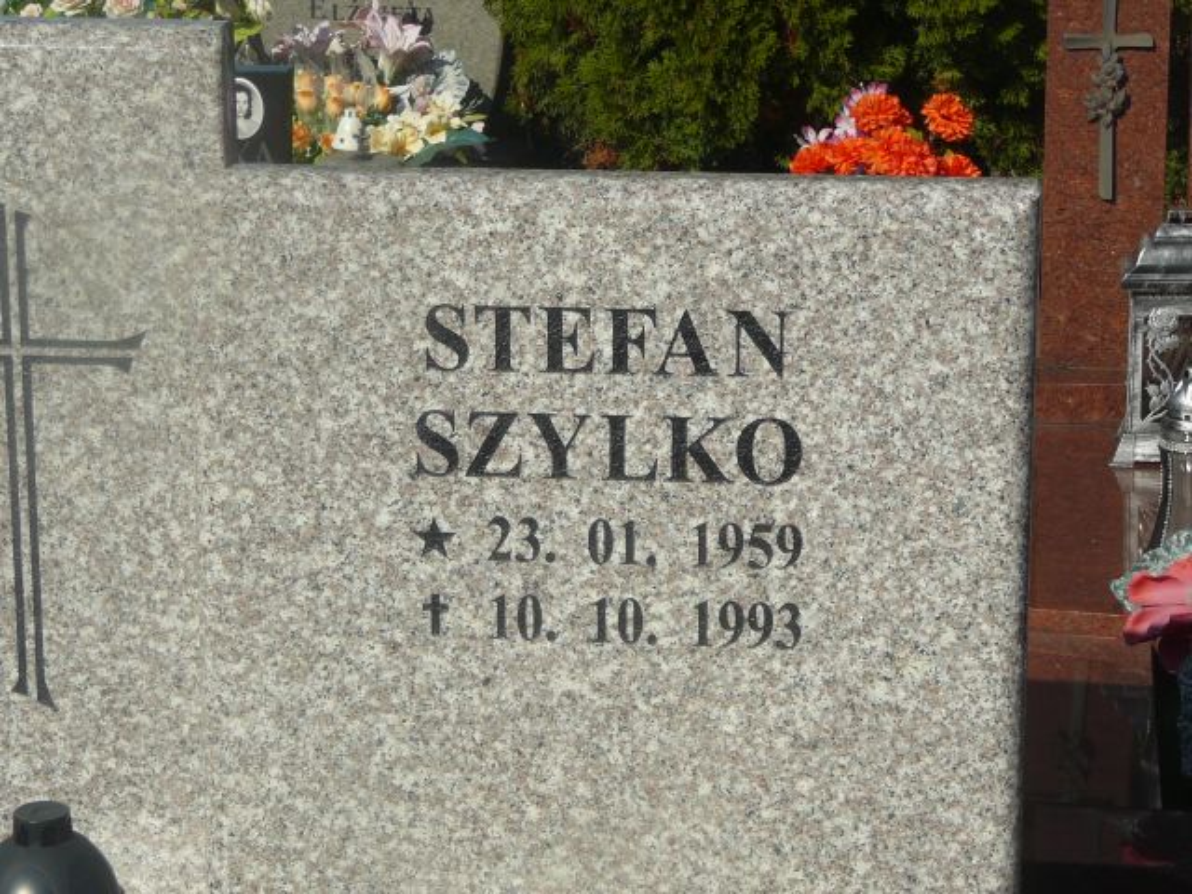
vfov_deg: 15.6
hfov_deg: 20.7
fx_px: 3271
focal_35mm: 95
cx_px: 596
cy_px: 447
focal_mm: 14.1
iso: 80
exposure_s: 1/500
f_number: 6.3
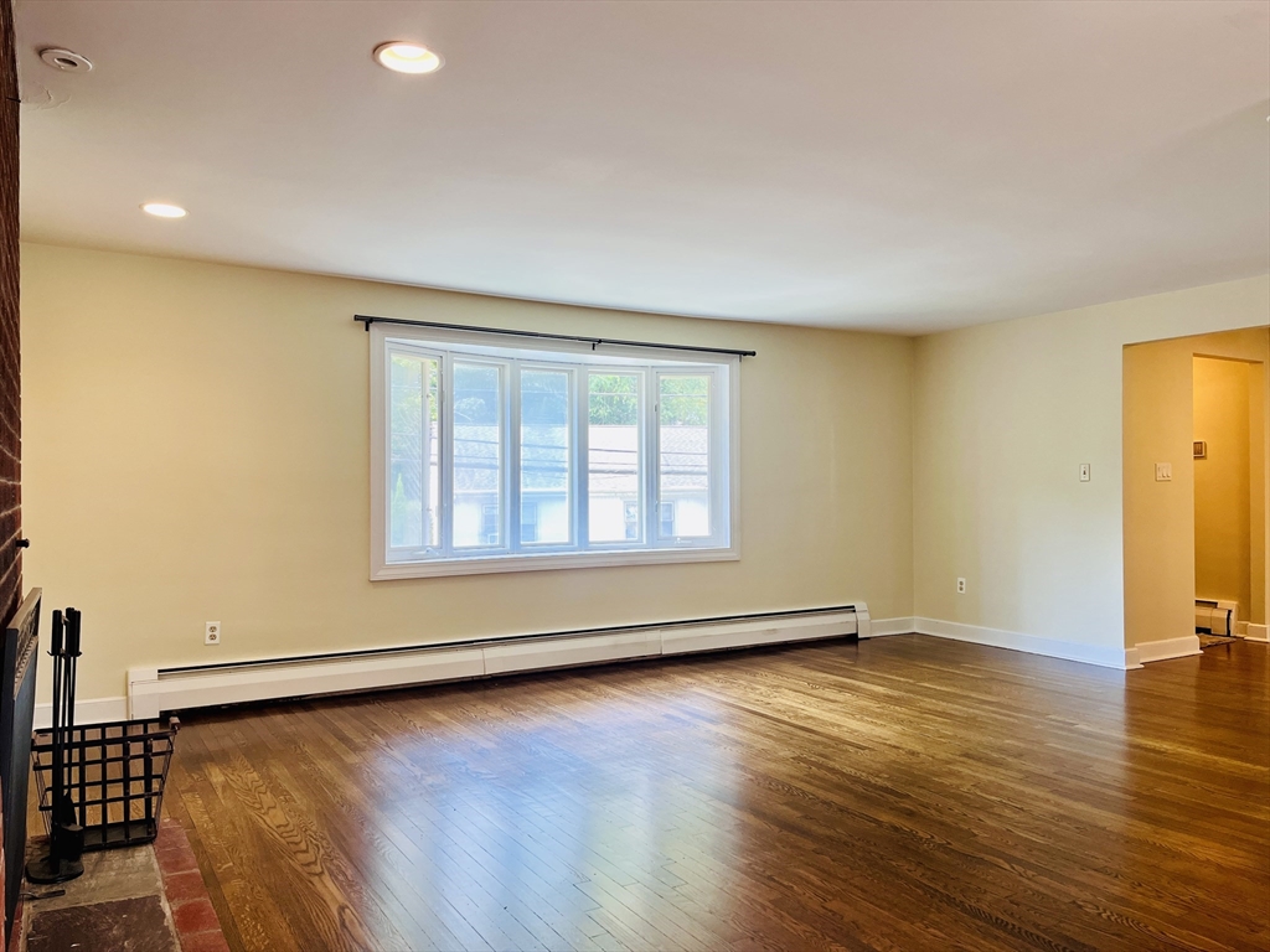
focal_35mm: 26
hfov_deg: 67.3
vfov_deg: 53.1
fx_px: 954
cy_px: 476
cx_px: 635
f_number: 1.6
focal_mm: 5.1
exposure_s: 1/120
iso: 100
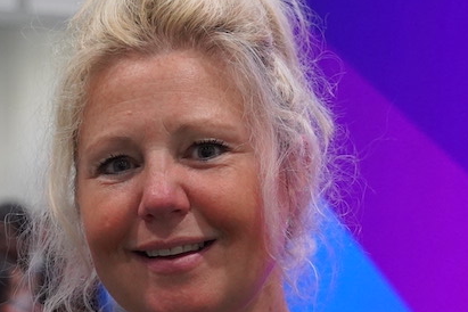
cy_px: 249
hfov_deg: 18.1
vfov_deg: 12.2
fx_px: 1456
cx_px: 108
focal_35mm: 112
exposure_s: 1/160
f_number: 4
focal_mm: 48
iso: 5000
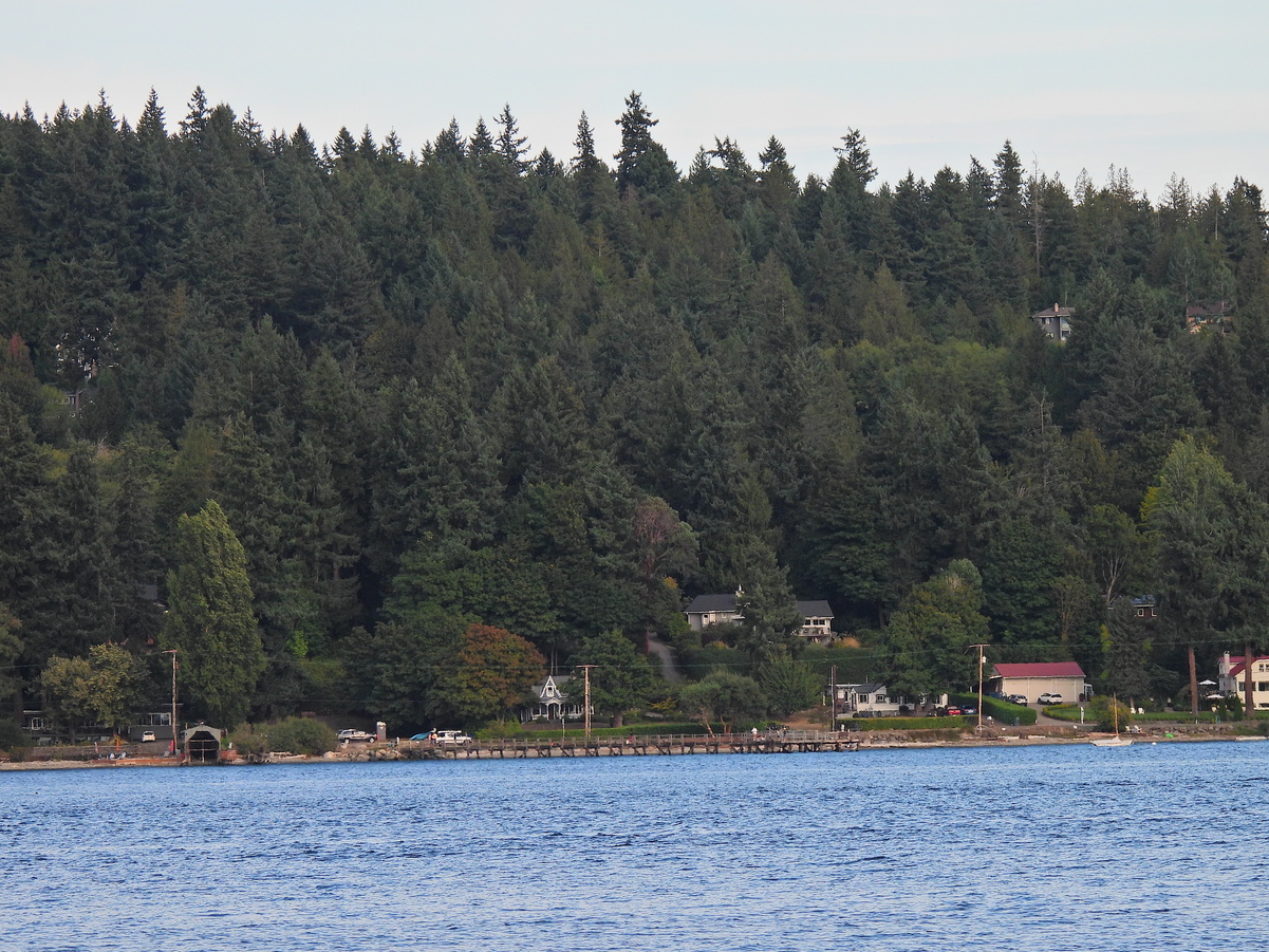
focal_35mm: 277
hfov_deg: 7.2
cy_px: 493
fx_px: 10156
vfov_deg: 5.4
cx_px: 648
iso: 100
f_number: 4.5
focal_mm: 46.4
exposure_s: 1/400
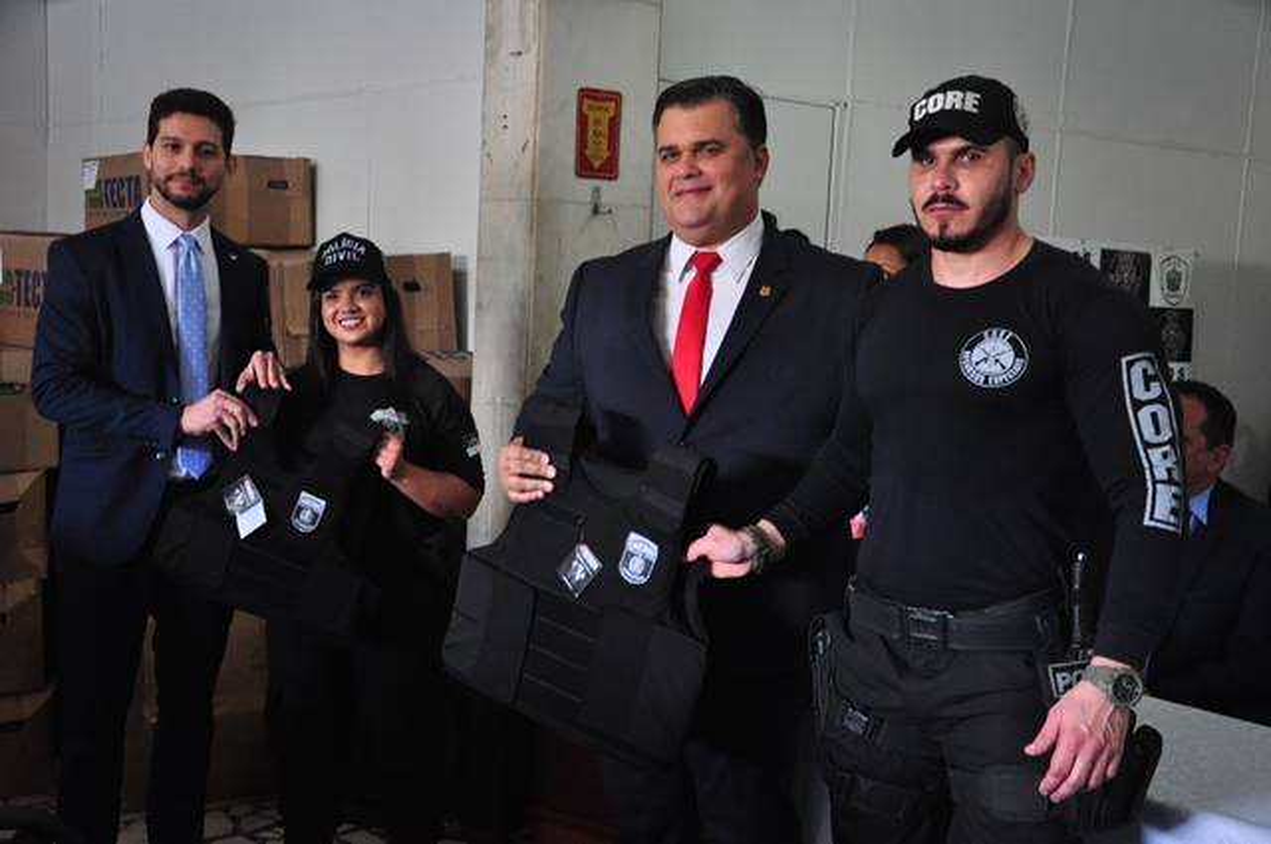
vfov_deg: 28.0
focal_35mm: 48
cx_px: 636
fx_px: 1693
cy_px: 422
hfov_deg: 41.2
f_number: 4.5
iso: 1600
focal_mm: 32
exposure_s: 1/40
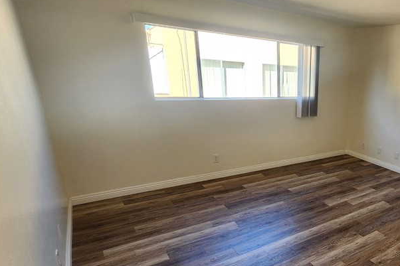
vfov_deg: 54.3
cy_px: 171
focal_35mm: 23
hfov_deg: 67.3
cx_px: 332
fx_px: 255
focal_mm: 2.2
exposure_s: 1/120
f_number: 2.2
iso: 100
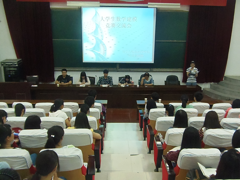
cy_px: 90
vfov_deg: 40.7
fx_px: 243
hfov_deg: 52.6
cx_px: 120
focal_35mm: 35
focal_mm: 6.5
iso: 1600
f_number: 3.4
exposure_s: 1/80
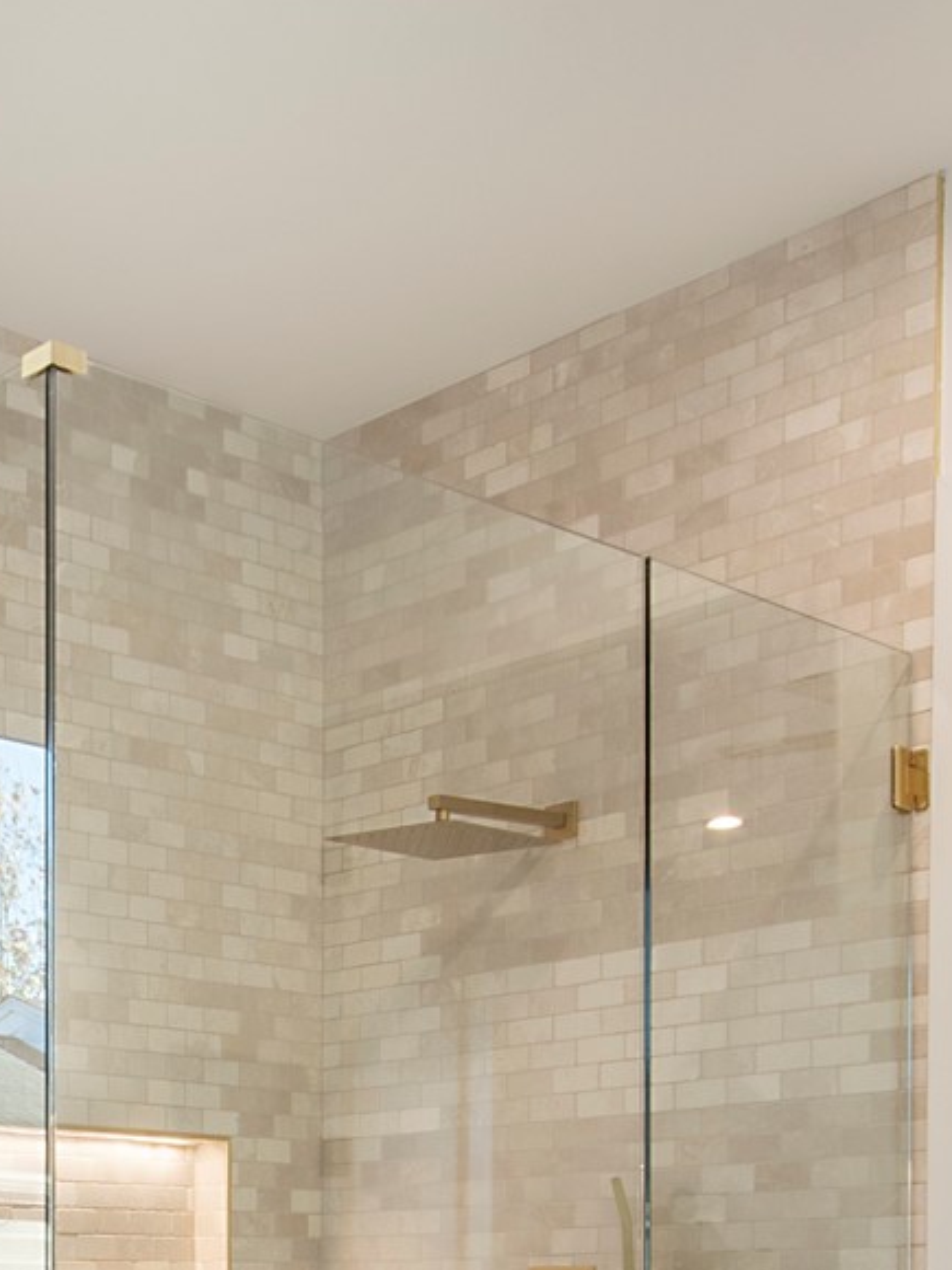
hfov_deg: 24.8
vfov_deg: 32.5
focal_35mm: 54
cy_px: 1293
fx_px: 1980
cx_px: -143
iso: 100
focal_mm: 10
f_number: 11
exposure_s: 1/20
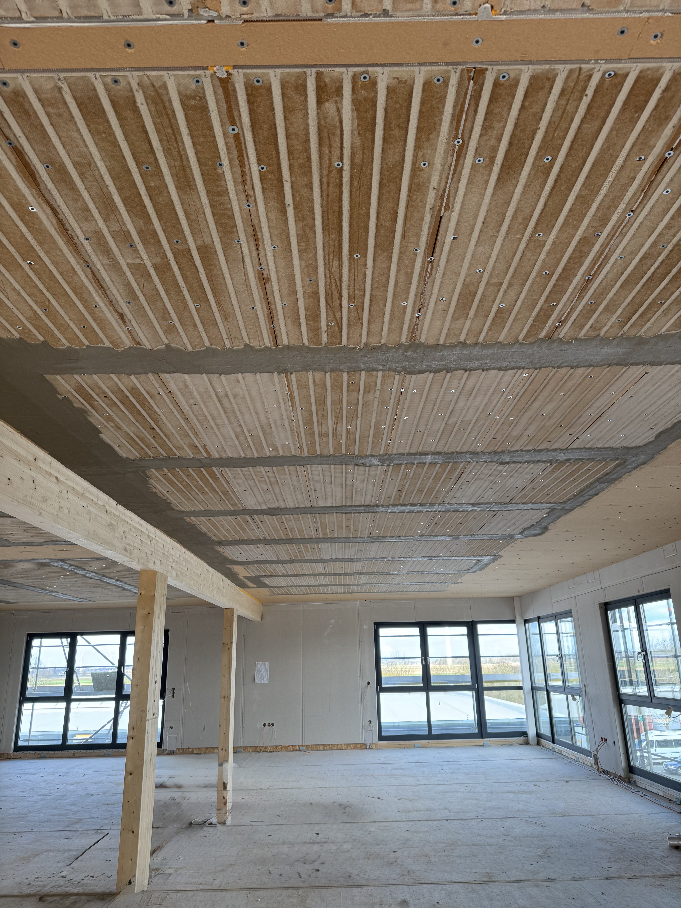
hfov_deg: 56.8
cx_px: 340
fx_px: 630
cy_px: 454
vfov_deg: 71.6
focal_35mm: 24
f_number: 1.78
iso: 64
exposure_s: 1/100
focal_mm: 6.76
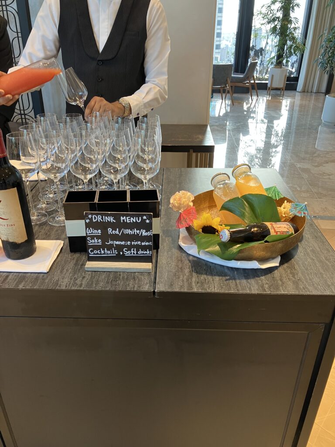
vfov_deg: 63.4
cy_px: 224
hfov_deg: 49.7
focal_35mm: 28
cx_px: 168
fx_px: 361
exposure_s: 1/50
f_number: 1.8
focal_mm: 3.99
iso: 64
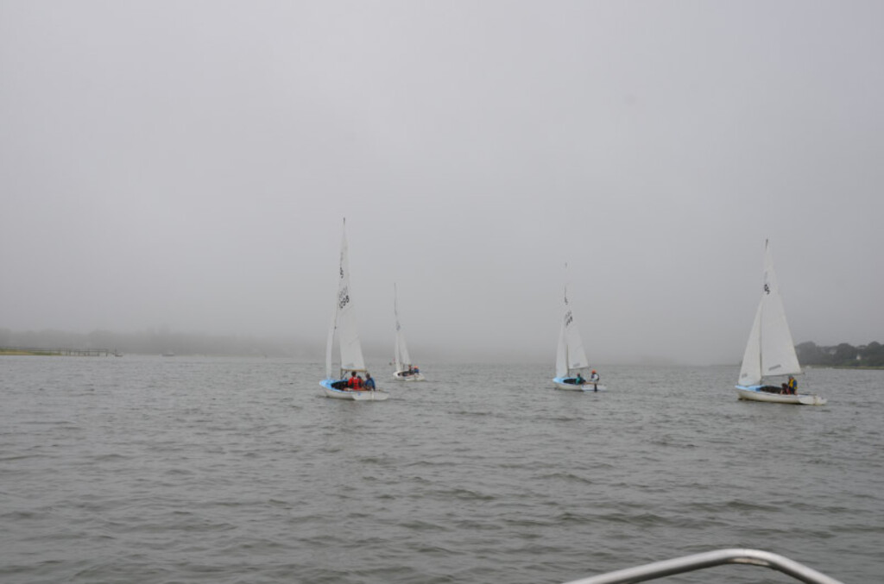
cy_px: 292
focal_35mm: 39
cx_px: 442
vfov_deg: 34.0
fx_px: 955
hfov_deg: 49.7
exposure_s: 1/320
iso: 100
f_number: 9
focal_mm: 26
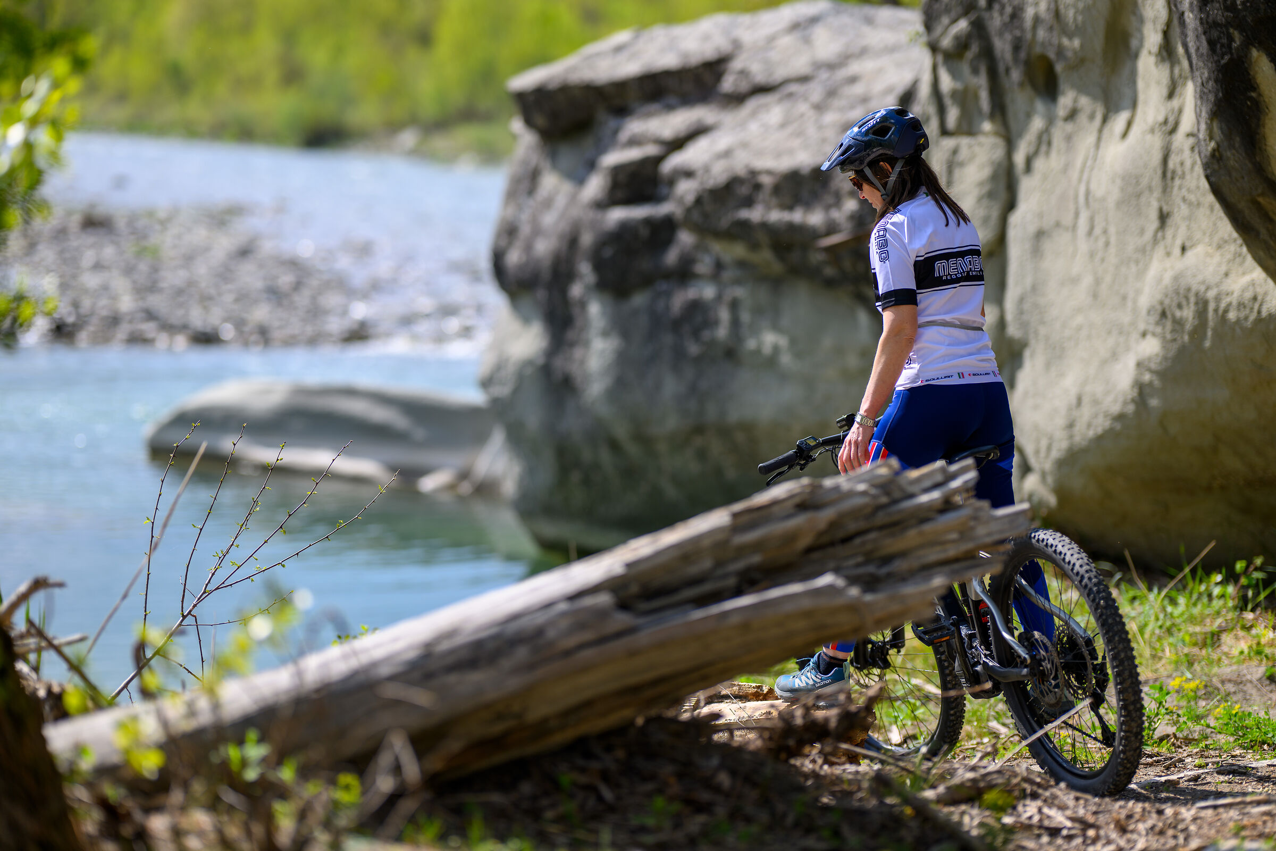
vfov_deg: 16.1
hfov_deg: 23.9
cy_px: 426
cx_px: 638
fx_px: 3013
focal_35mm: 85
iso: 64
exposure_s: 1/4000
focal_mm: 85
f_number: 1.4
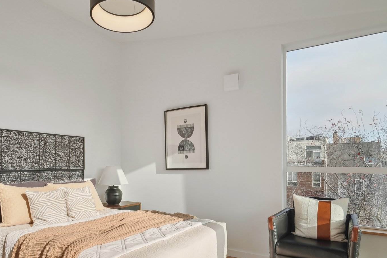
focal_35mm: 24
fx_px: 258
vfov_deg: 52.3
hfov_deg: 72.6
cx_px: 147
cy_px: 169
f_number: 8
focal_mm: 16
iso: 800
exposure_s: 1/1000
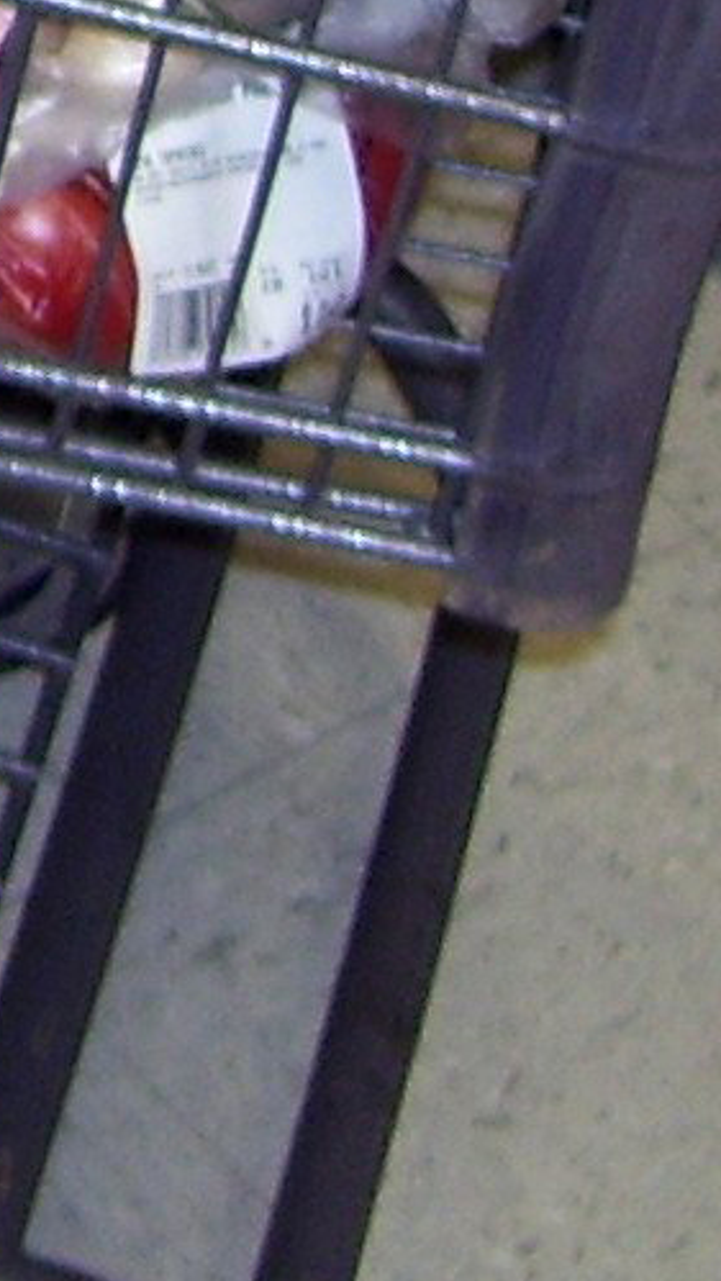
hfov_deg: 5.6
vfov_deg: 9.9
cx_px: -1250
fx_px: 7063
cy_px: -914
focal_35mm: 208
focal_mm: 6
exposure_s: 1/60
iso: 80
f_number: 2.7
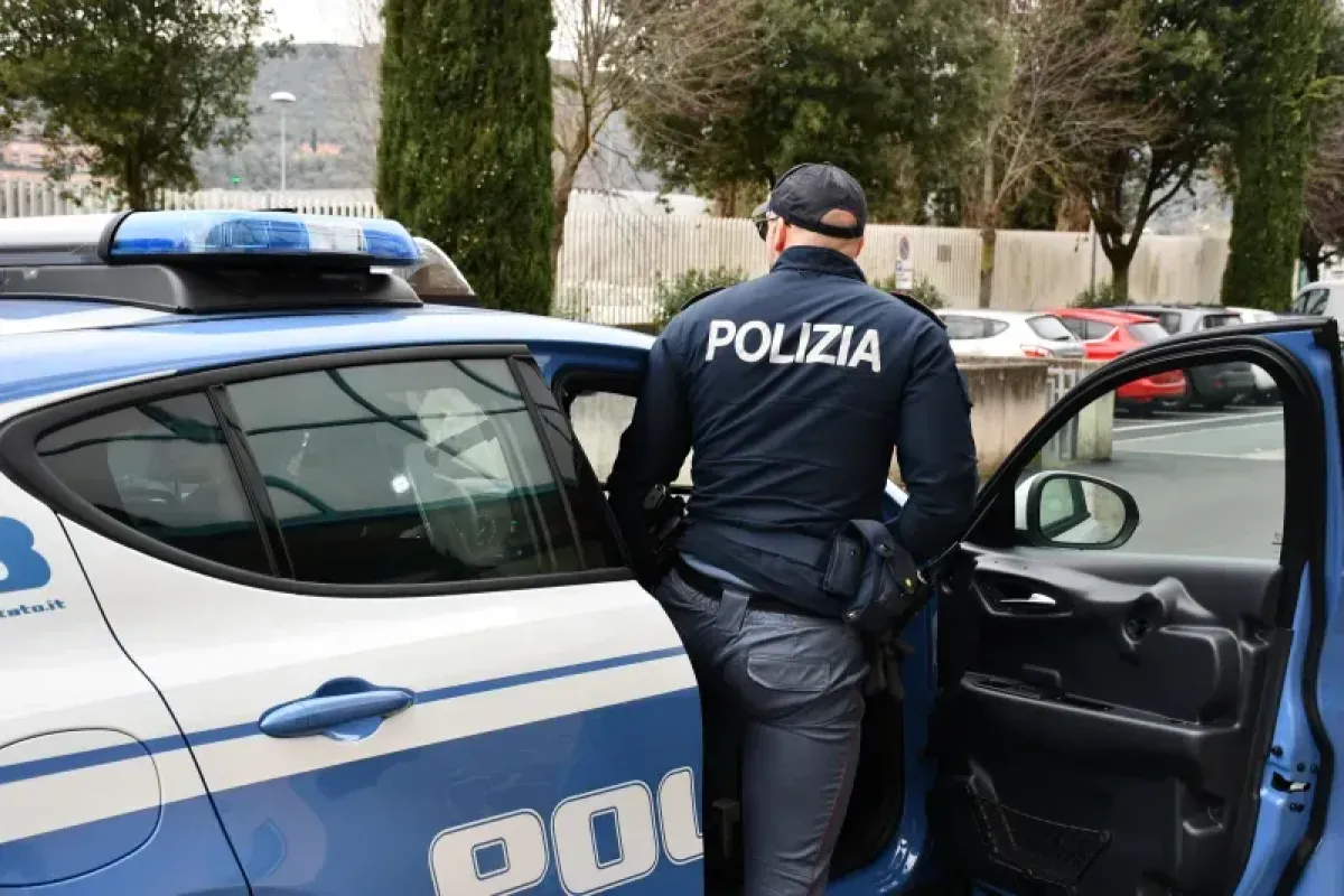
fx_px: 1792
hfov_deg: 41.1
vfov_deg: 28.1
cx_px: 672
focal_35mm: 48
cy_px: 448
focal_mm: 32
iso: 360
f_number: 5.6
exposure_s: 1/250
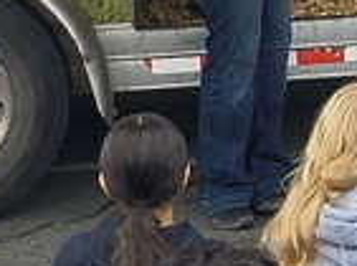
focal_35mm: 182
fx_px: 1872
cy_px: -66
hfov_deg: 10.7
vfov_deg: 8.0
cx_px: 415
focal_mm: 4.68
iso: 100
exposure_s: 1/228
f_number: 1.7
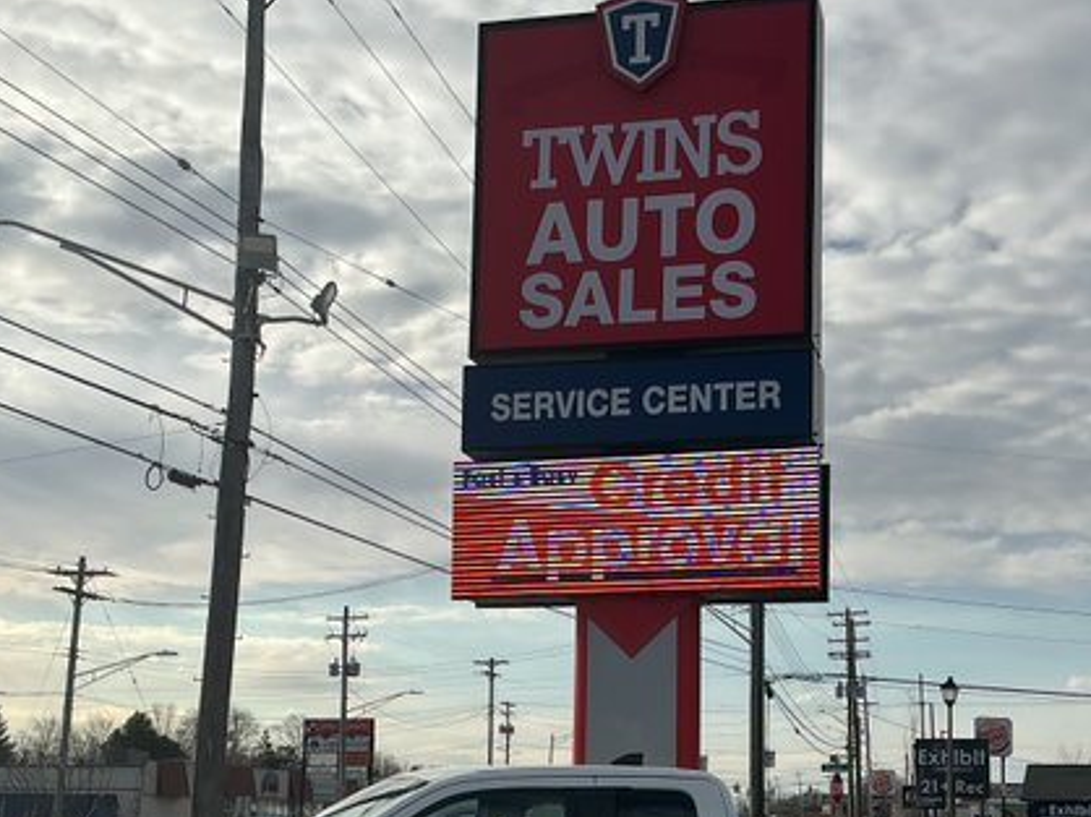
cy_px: 640
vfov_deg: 28.5
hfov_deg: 38.0
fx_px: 1575
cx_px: 658
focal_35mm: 50
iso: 25
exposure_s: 1/4065
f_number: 1.8
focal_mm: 3
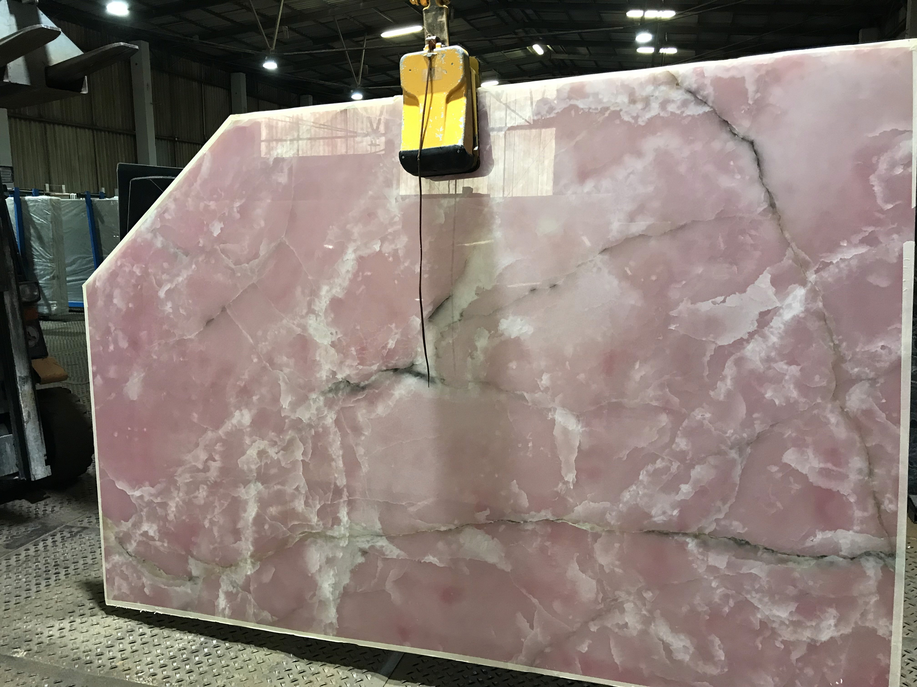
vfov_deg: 49.7
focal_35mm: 28
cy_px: 344
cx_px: 458
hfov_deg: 63.4
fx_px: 742
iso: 50
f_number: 1.8
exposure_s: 1/17
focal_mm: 3.99
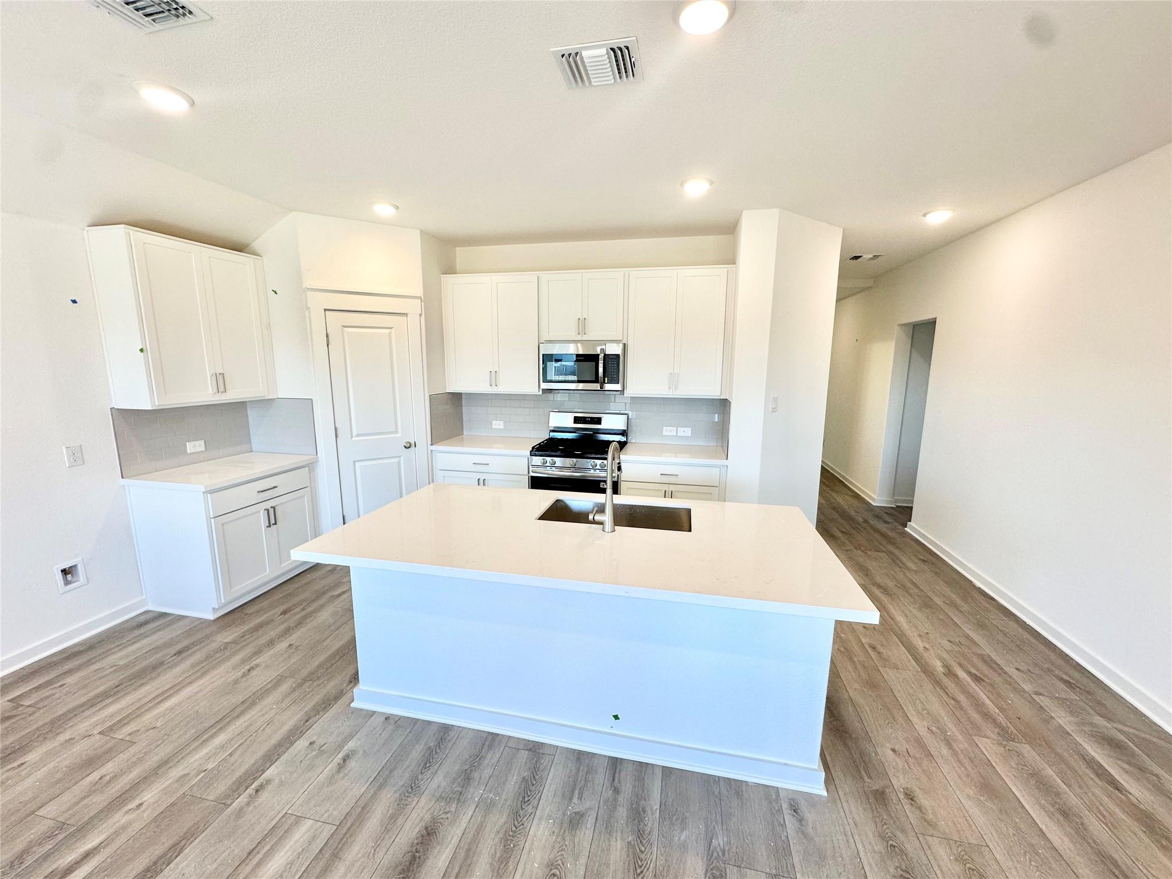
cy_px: 440
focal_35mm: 14
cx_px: 586
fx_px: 474
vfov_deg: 85.7
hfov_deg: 102.1
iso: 80
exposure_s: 1/120
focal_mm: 2.22
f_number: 2.2
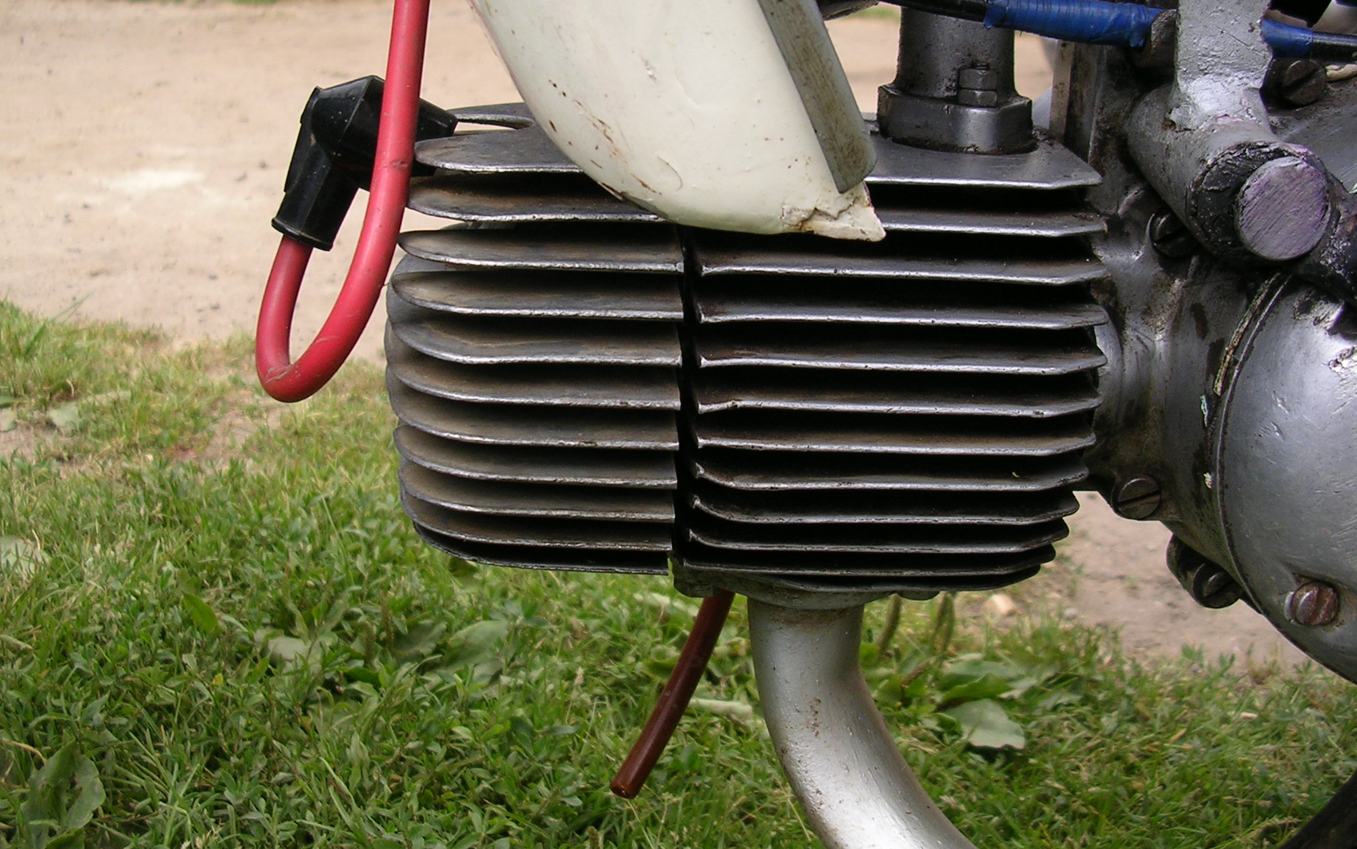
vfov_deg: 31.2
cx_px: 674
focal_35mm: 41
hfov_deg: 48.2
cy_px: 331
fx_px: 1516
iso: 50
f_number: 2.8
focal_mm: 5.8
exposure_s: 1/354
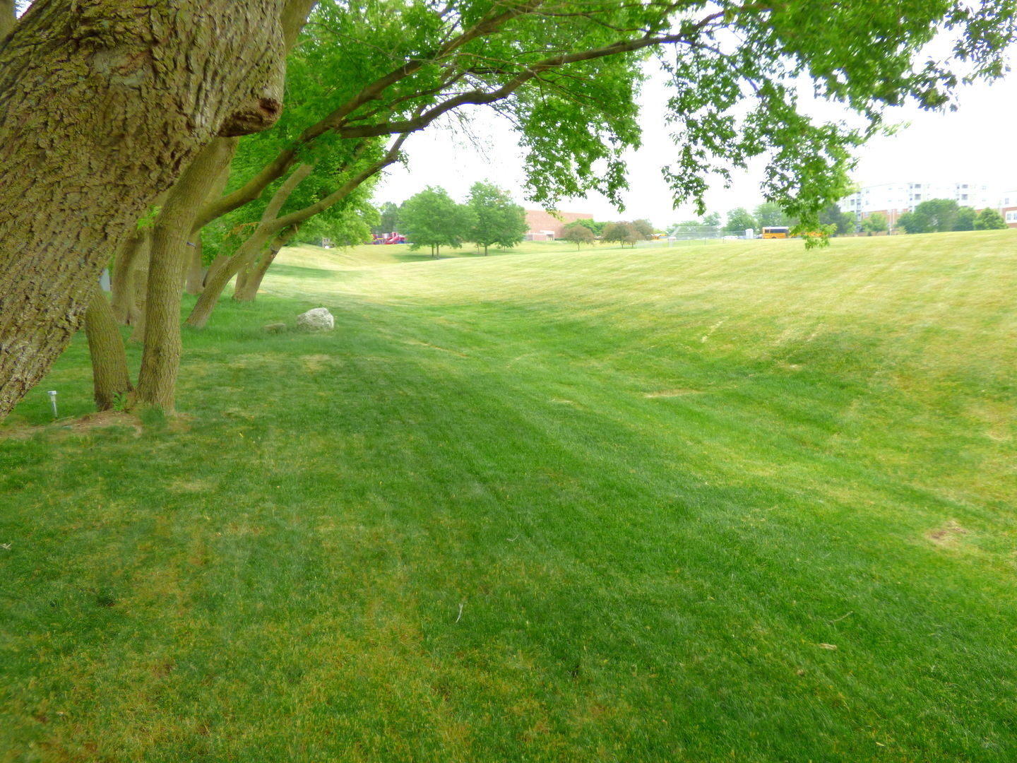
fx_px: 852
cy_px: 382
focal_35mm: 29
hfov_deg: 61.7
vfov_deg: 48.2
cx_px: 508
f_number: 3.2
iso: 100
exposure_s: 1/320
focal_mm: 5.04
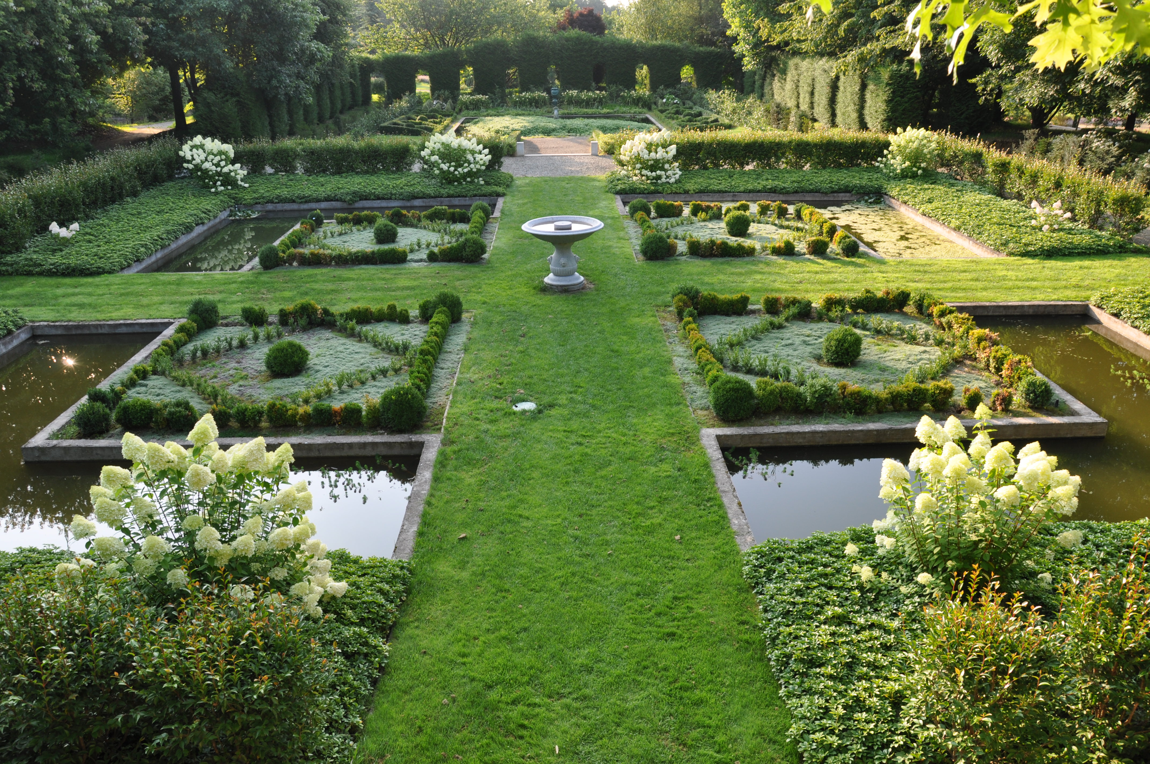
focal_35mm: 27
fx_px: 861
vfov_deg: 47.8
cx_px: 575
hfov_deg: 67.4
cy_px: 382
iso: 200
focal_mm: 18
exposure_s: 1/60
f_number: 8
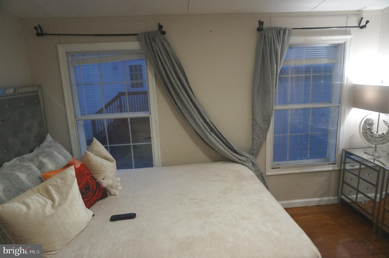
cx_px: 194
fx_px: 259
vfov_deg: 53.0
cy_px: 129
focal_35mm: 24
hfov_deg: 73.8
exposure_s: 1/160
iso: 2500
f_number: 3.5
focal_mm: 16
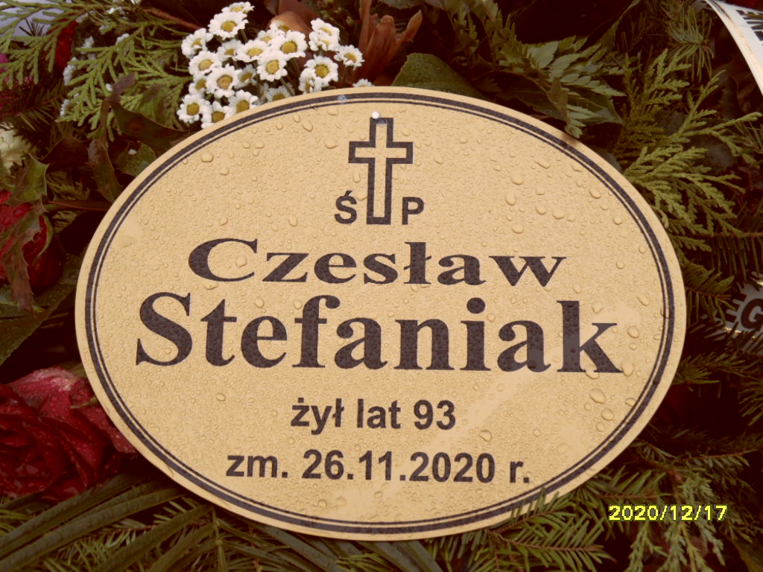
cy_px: 286
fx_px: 1102
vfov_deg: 29.1
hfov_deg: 38.2
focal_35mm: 50
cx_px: 382
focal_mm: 8.2
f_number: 3.8
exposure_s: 1/90
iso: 100
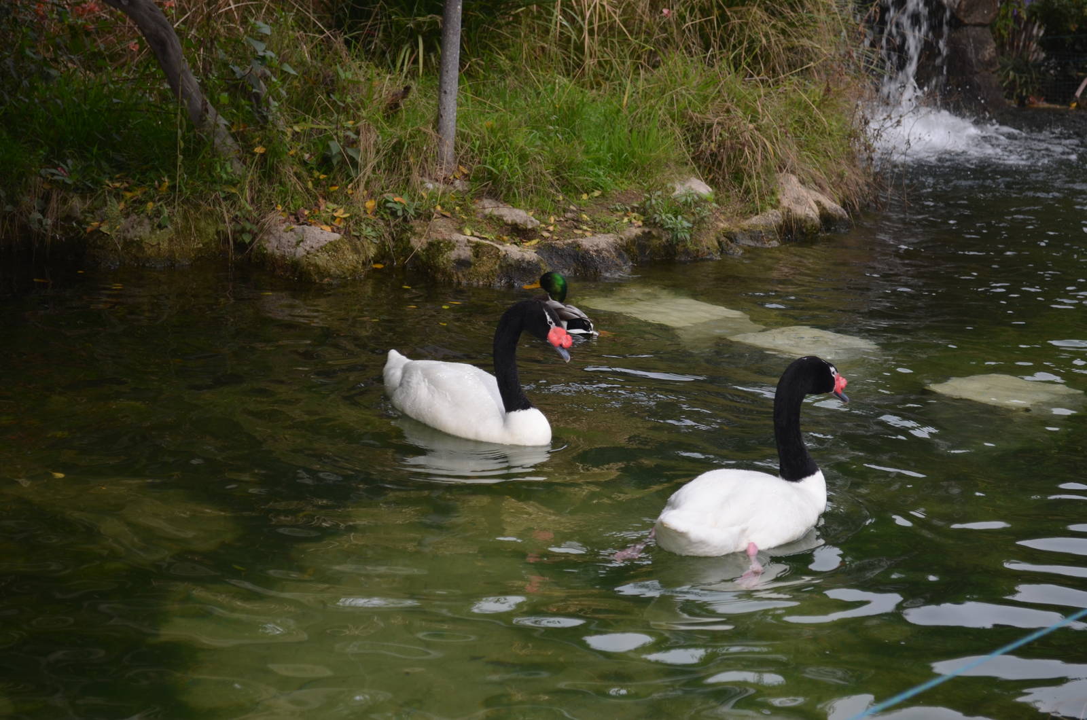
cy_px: 360
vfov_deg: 16.5
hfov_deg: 24.7
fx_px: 2486
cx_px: 544
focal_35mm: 82
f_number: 5.6
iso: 160
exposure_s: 1/200
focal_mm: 55
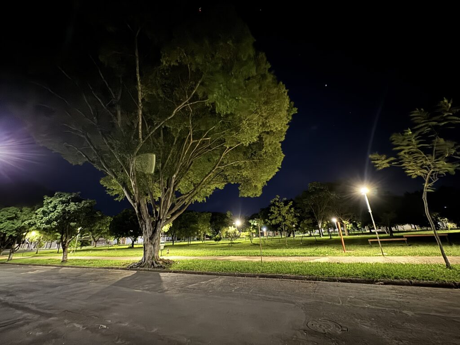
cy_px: 172
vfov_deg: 85.7
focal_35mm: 14
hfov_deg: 102.1
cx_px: 230
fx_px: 186
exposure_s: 1/7
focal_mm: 2.22
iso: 1600
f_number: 2.2
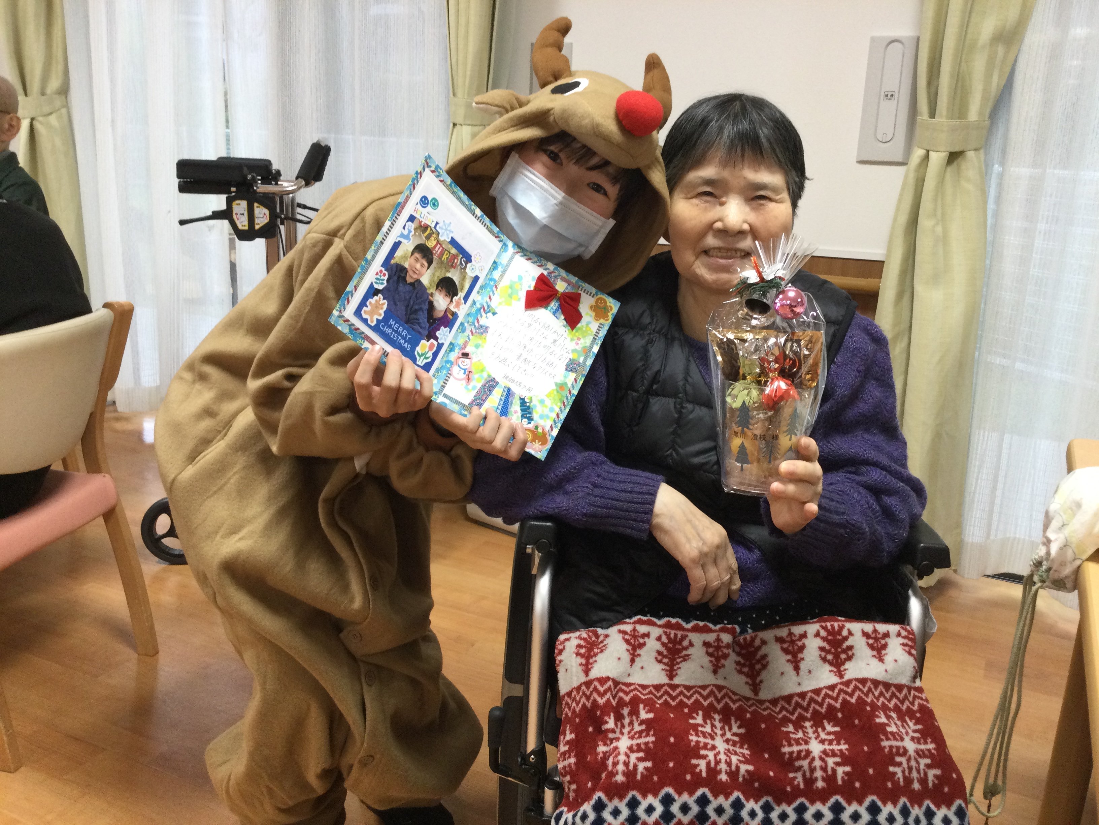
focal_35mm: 31
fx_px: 984
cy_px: 412
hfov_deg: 58.4
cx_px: 550
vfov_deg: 45.4
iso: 64
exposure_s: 1/30
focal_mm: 3.3
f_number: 2.4
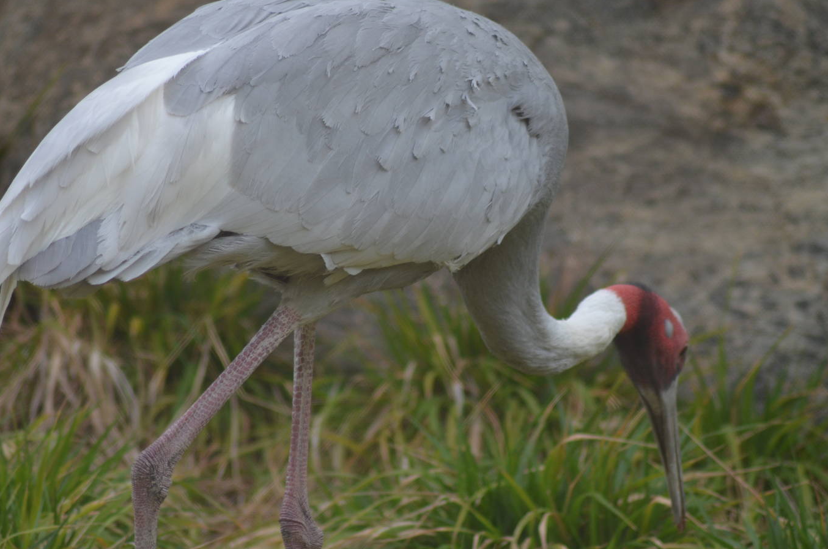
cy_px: 282
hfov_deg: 5.3
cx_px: 410
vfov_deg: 3.5
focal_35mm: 390
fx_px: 8952
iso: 400
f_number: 4.8
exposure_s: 1/1000
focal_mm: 220
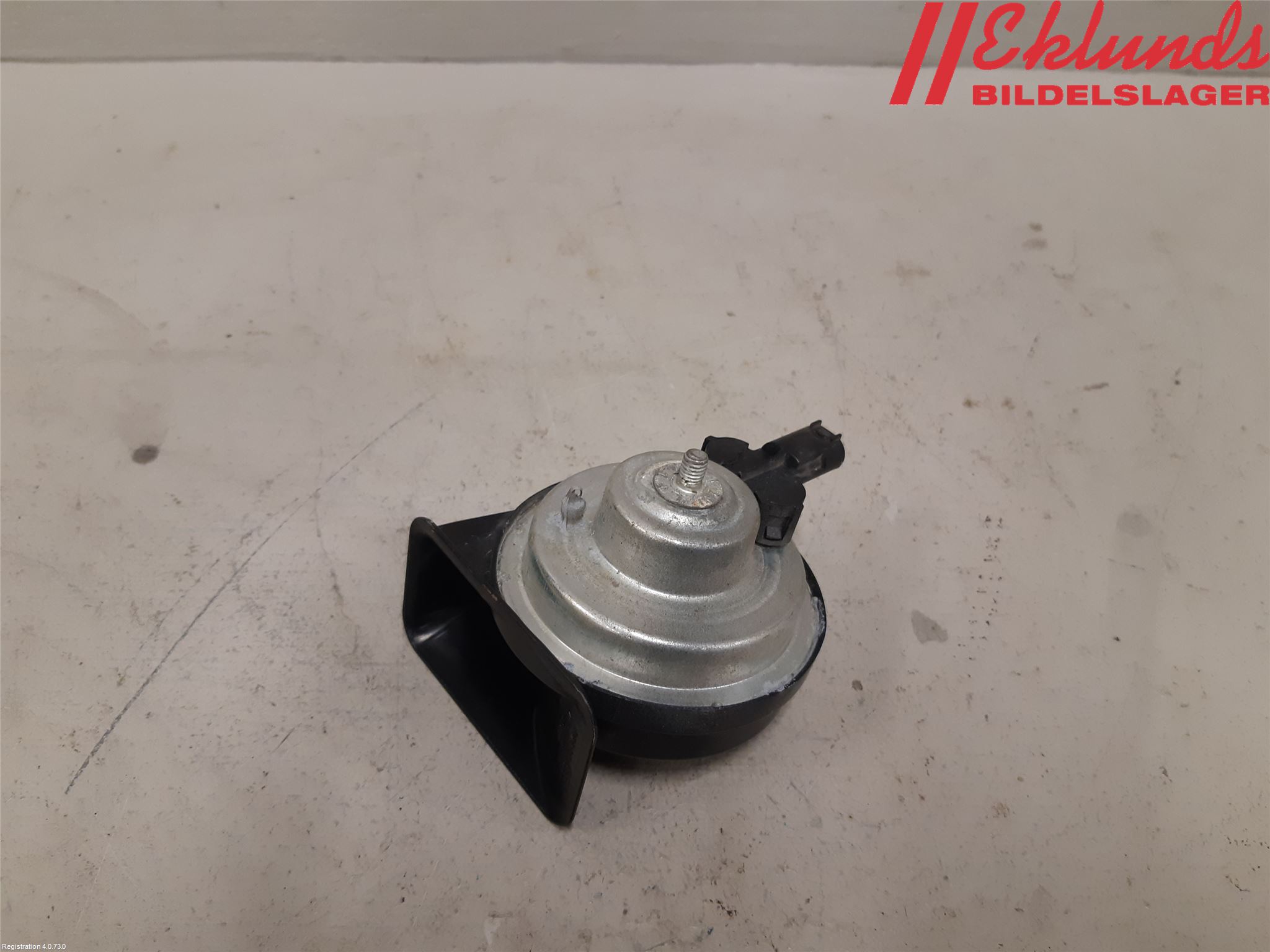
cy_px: 476
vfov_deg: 53.1
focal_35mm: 26
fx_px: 954
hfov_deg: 67.3
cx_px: 635
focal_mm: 3.93
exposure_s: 1/50
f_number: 1.7
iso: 125
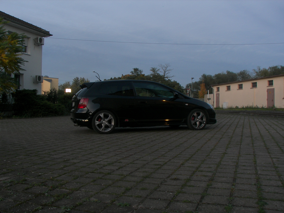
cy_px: 106
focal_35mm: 36
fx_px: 295
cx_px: 142
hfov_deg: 51.4
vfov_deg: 39.7
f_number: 5.6
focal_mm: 6
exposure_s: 2
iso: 50
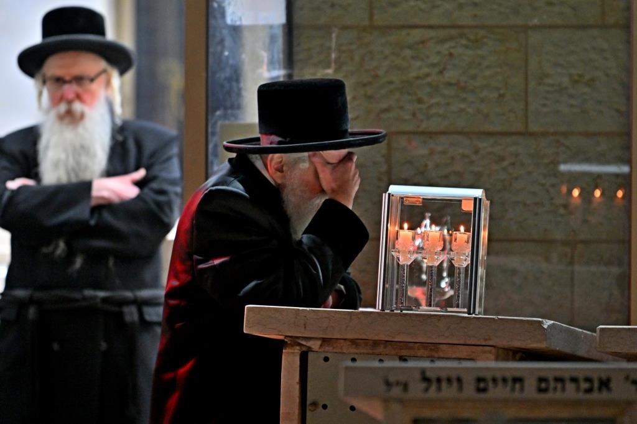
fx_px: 5306
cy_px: 212
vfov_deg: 4.6
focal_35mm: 300
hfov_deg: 6.9
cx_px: 318
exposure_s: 1/250
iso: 1600
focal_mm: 200
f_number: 2.8
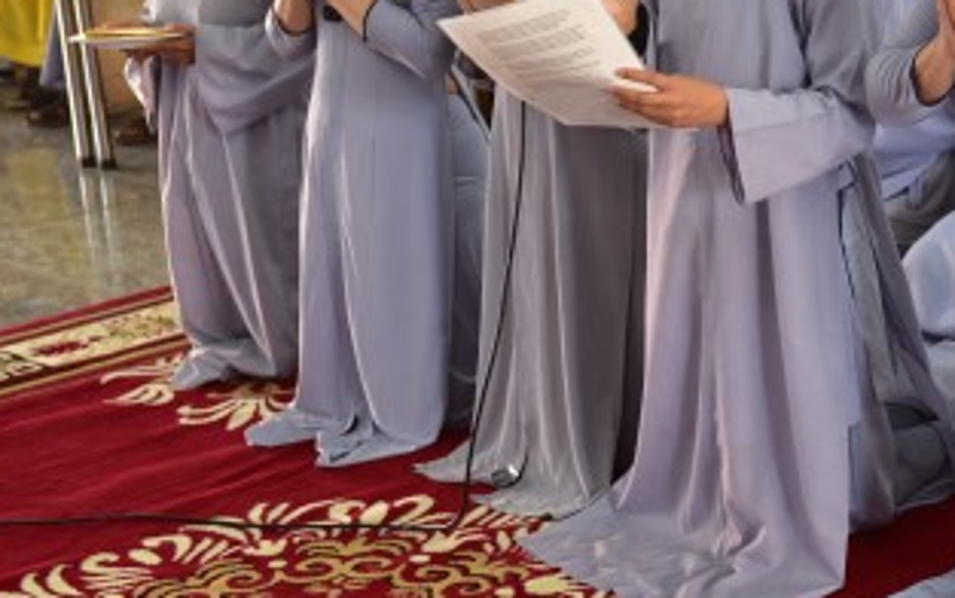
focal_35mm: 100
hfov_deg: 20.6
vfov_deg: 13.1
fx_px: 2604
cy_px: 169
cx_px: 741
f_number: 2.8
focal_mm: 48
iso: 800
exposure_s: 1/125
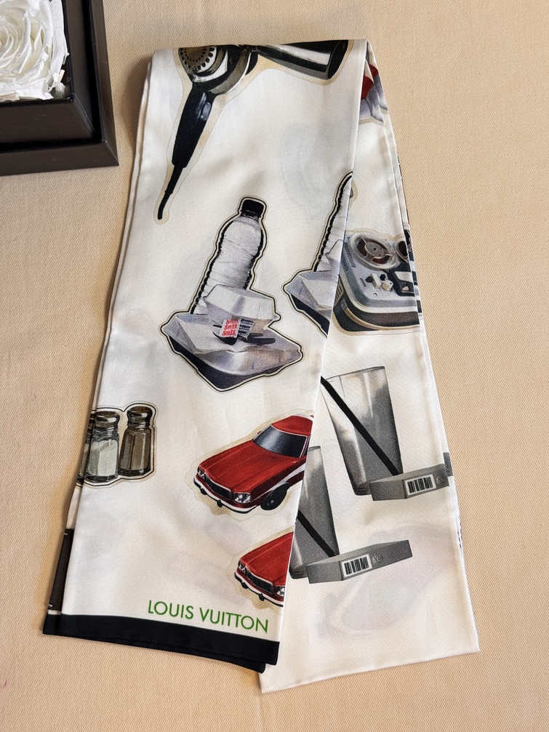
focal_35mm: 48
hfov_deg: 30.3
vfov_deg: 39.7
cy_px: 366
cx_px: 274
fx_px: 1015
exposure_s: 1/49
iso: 100
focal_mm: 6.76
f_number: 1.78
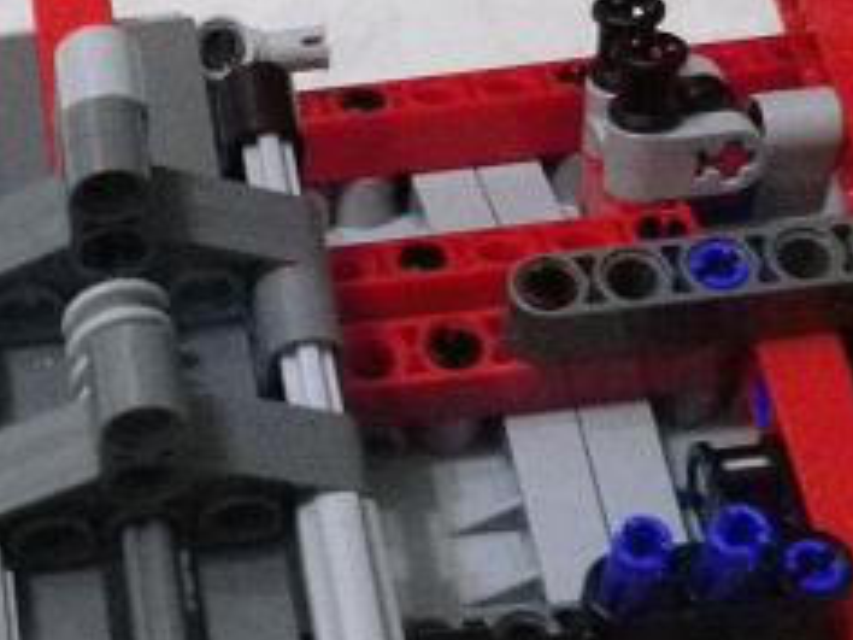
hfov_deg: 20.3
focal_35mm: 95
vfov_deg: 15.4
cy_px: 528
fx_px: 2341
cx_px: 112
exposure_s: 1/20
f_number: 3.2
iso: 800
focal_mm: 5
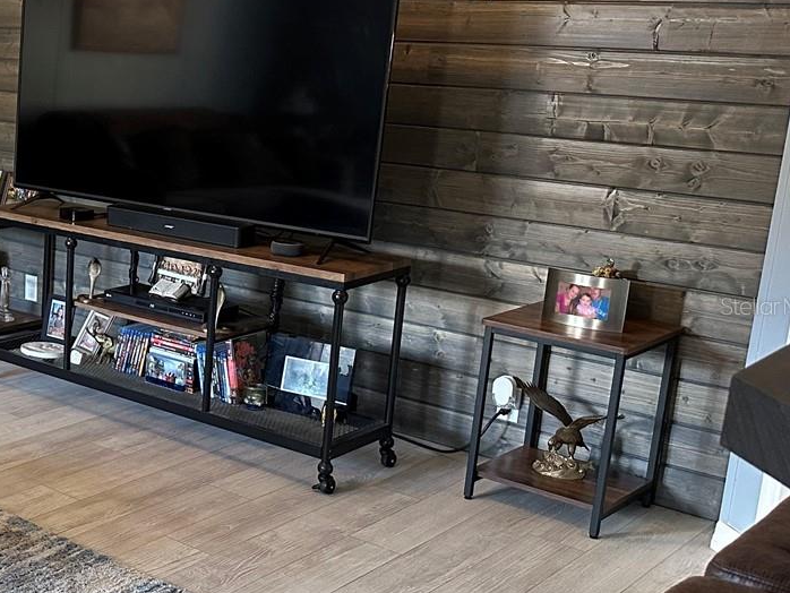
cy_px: 306
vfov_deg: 26.6
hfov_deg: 31.1
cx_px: -78
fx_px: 1256
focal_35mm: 55
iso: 320
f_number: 1.78
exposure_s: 1/60
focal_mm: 6.86
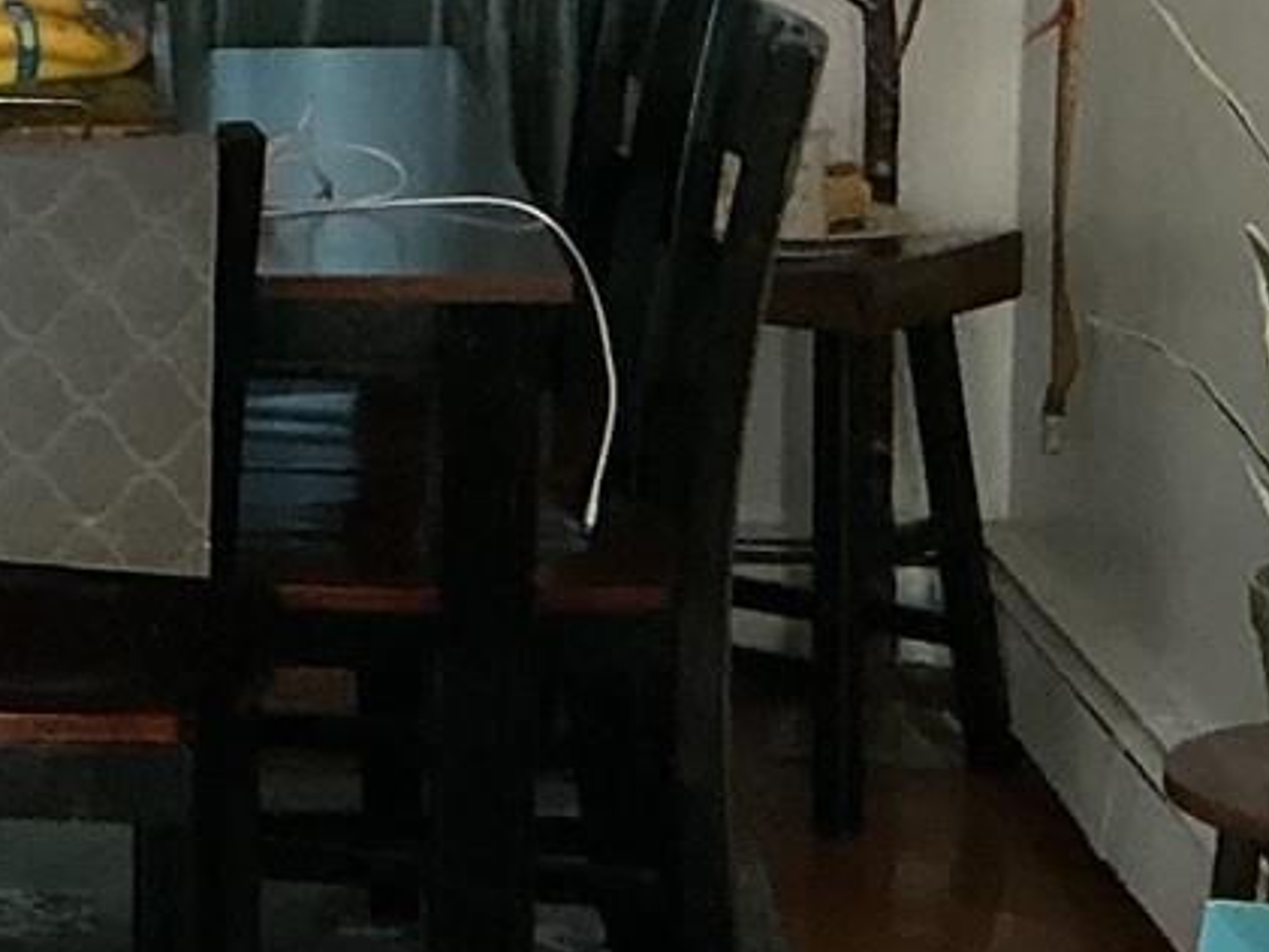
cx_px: -1028
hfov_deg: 12.7
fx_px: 5170
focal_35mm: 141
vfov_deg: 10.5
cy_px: 117
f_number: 1.8
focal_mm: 3
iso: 125
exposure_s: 1/60
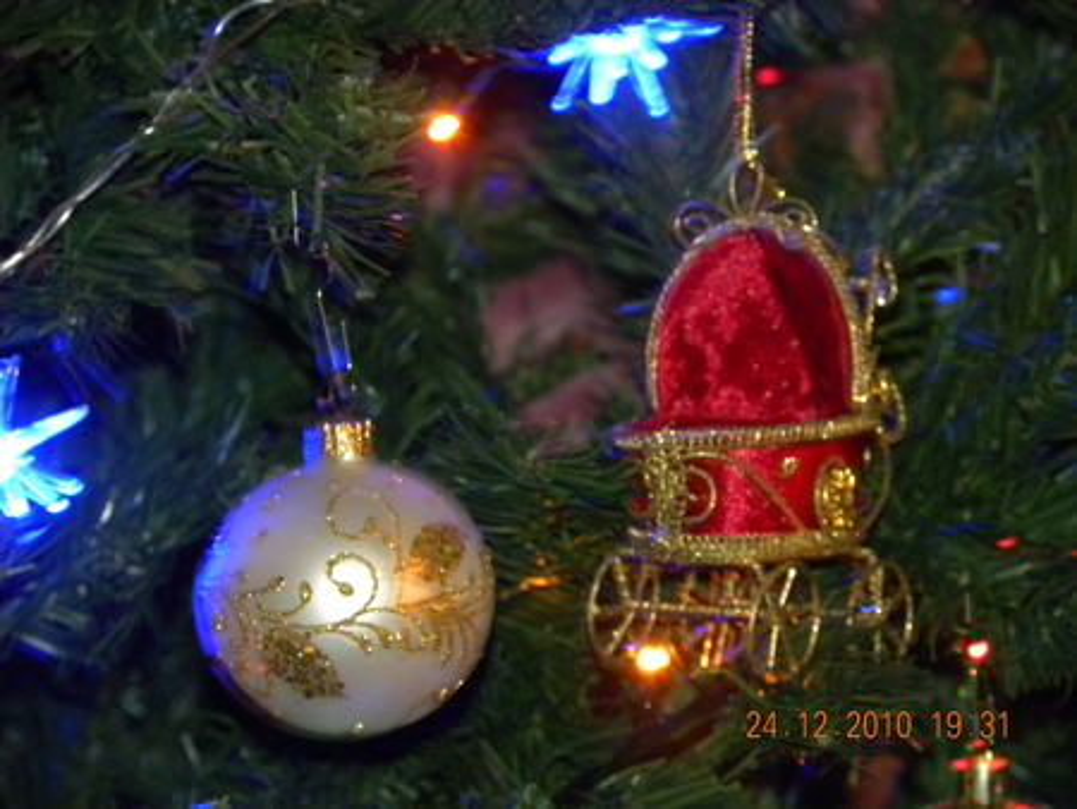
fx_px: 10491
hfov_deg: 5.9
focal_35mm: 337
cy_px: 404
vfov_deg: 4.4
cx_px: 538
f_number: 5
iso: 400
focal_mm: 59.9
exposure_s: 1/4
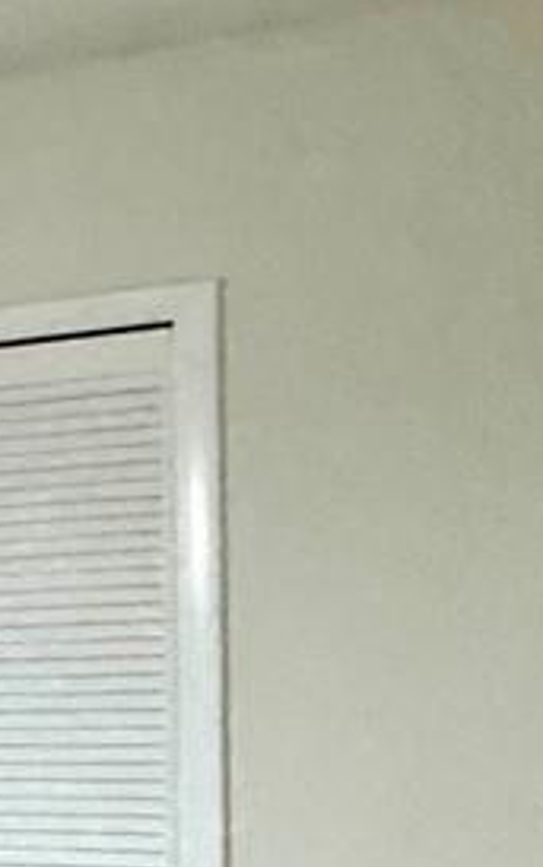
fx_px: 2057
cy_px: 756
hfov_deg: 9.5
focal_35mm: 87
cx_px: -1321
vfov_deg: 23.3
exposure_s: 1/120
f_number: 2.2
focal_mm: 2.22
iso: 250
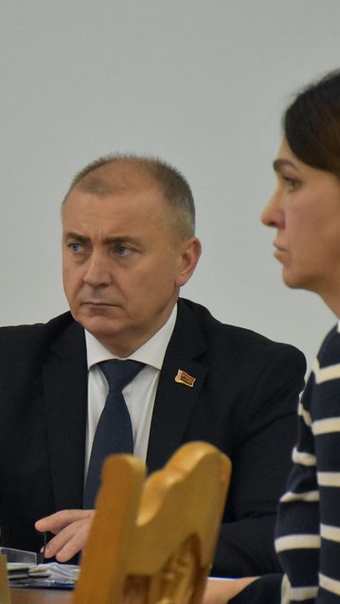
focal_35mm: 340
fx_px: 5449
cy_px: 348
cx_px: 69
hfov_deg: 3.6
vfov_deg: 6.3
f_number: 5.6
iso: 3200
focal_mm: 112
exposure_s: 1/250
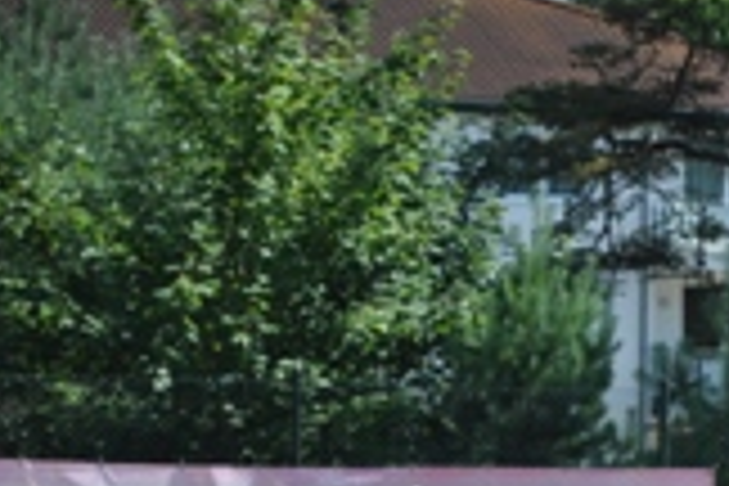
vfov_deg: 3.2
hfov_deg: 4.7
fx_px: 8795
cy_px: 544
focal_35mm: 434
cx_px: 976
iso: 400
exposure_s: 1/1000
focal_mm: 105
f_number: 5.6
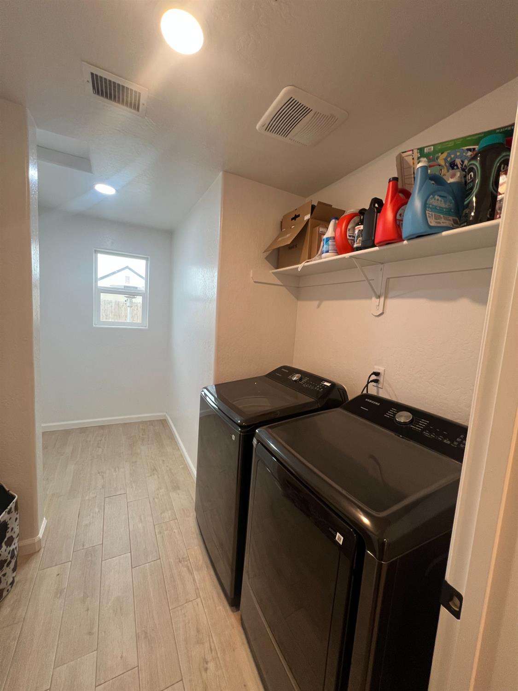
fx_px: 259
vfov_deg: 106.2
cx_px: 259
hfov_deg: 89.9
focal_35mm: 13
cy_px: 346
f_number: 1.8
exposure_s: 1/120
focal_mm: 1.57
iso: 200
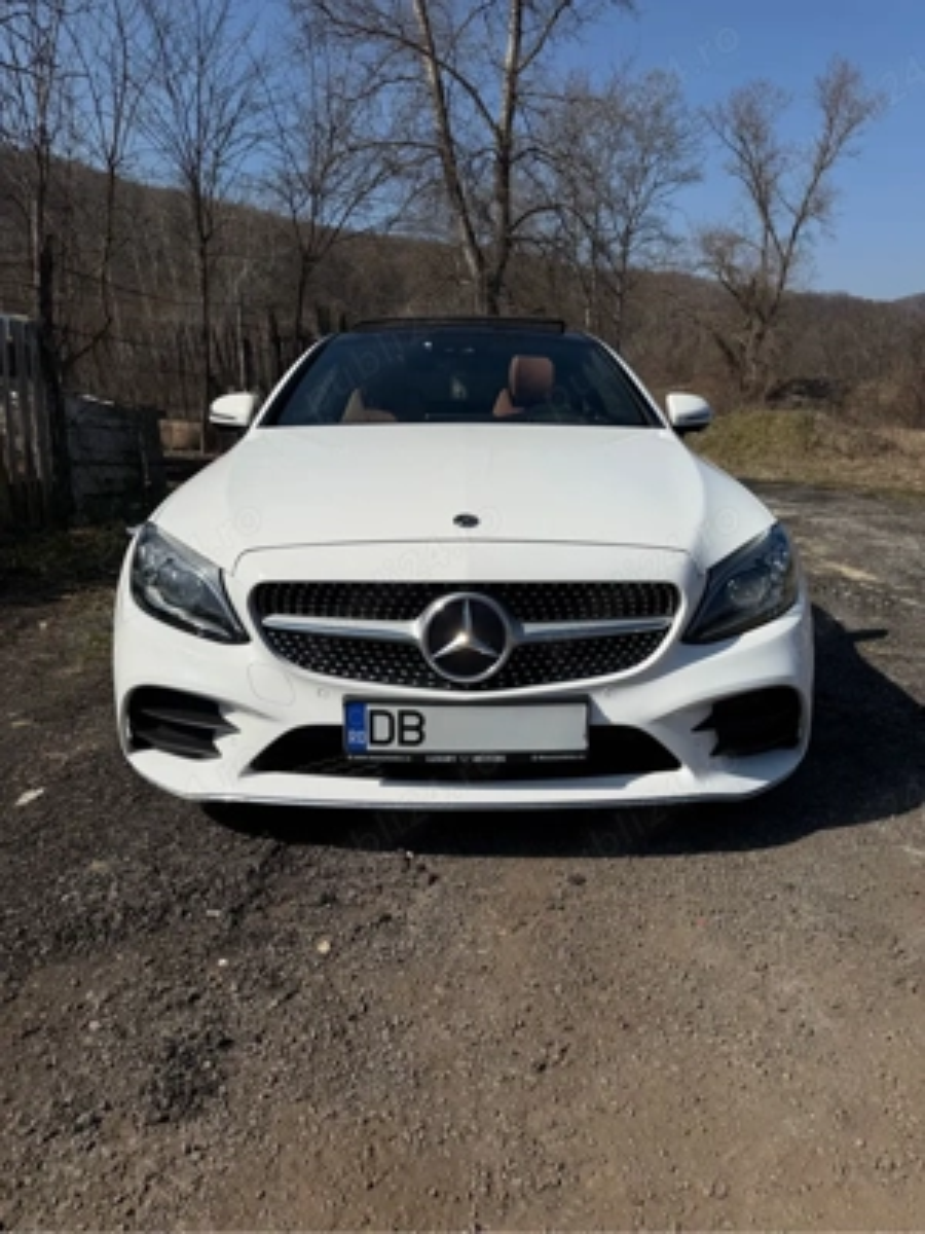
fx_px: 855
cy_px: 617
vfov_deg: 71.6
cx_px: 462
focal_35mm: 24
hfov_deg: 56.8
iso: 125
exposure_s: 1/14286
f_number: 1.78
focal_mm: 6.76
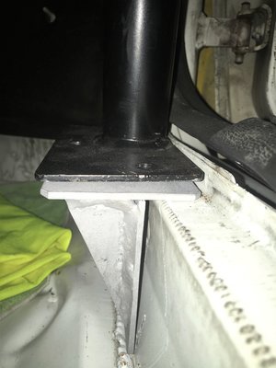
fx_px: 308
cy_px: 184
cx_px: 138
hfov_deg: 48.2
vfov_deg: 61.7
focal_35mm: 29
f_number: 2.2
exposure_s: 1/104
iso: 25
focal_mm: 4.15
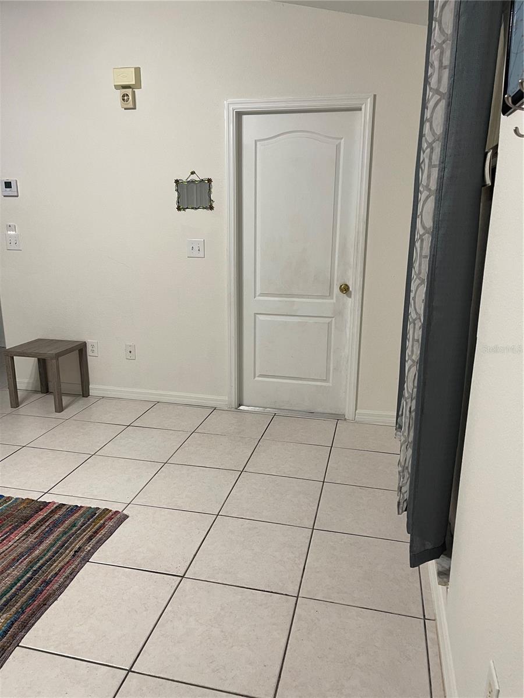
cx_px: 262
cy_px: 349
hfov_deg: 54.9
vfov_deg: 69.4
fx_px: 505
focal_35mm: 25
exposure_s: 1/60
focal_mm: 5.1
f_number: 1.6
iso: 125
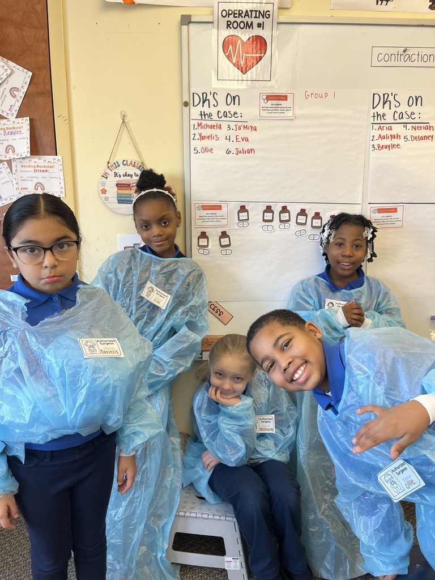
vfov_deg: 67.3
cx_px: 218
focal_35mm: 26
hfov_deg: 53.1
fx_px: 436
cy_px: 290
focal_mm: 5.1
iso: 80
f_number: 1.6
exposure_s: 1/60
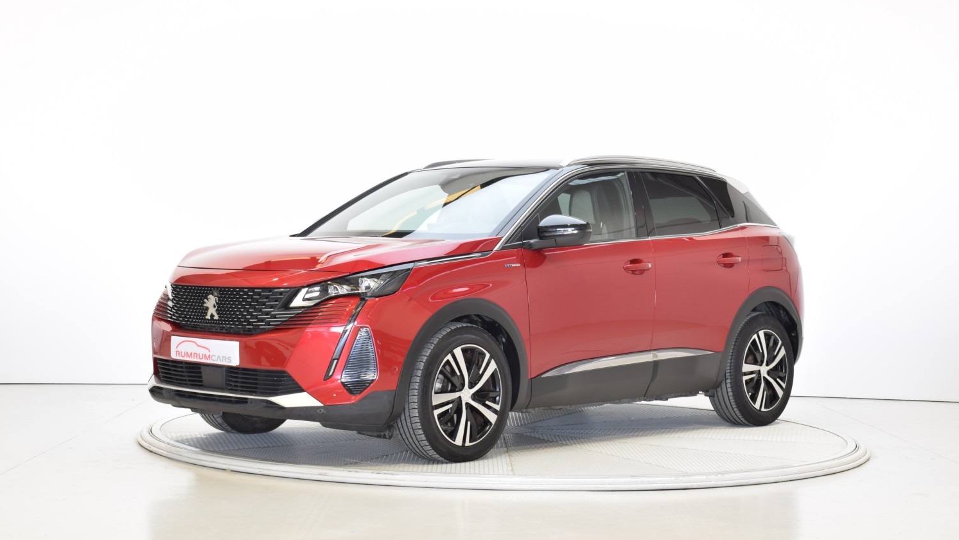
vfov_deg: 20.1
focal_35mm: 60
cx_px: 480
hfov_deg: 34.9
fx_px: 1526
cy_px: 252
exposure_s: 1/3
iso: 100
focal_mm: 38
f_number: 10
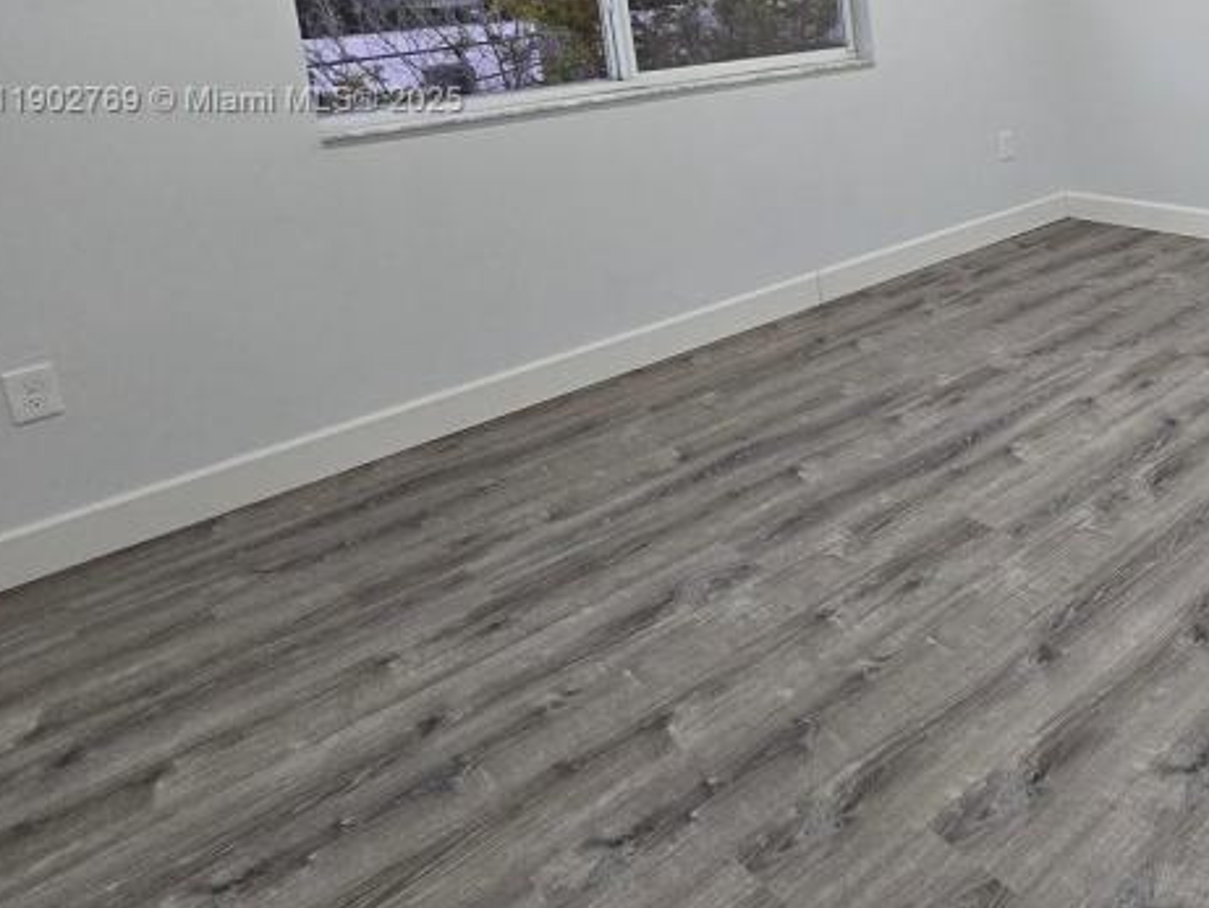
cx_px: 1217
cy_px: 102
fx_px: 943
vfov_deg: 46.7
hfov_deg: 51.7
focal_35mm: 27
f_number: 2.2
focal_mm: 2.2
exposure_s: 1/60
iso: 200
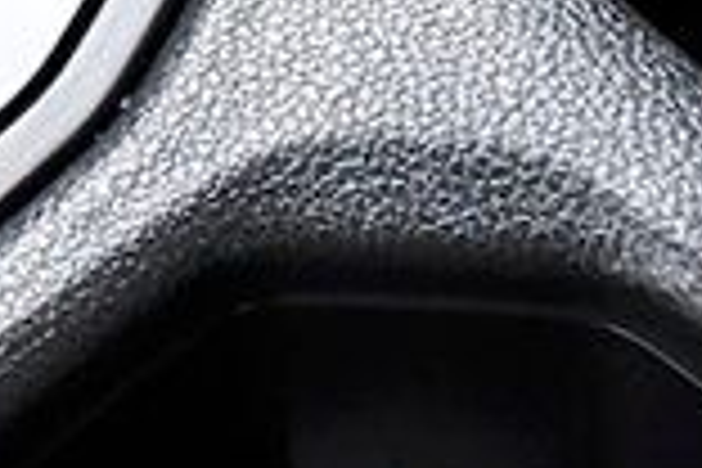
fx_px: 6649
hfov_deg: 5.7
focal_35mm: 341
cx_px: -1174
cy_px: -668
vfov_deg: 4.0
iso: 2500
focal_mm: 35
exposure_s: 1/80
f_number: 4.5
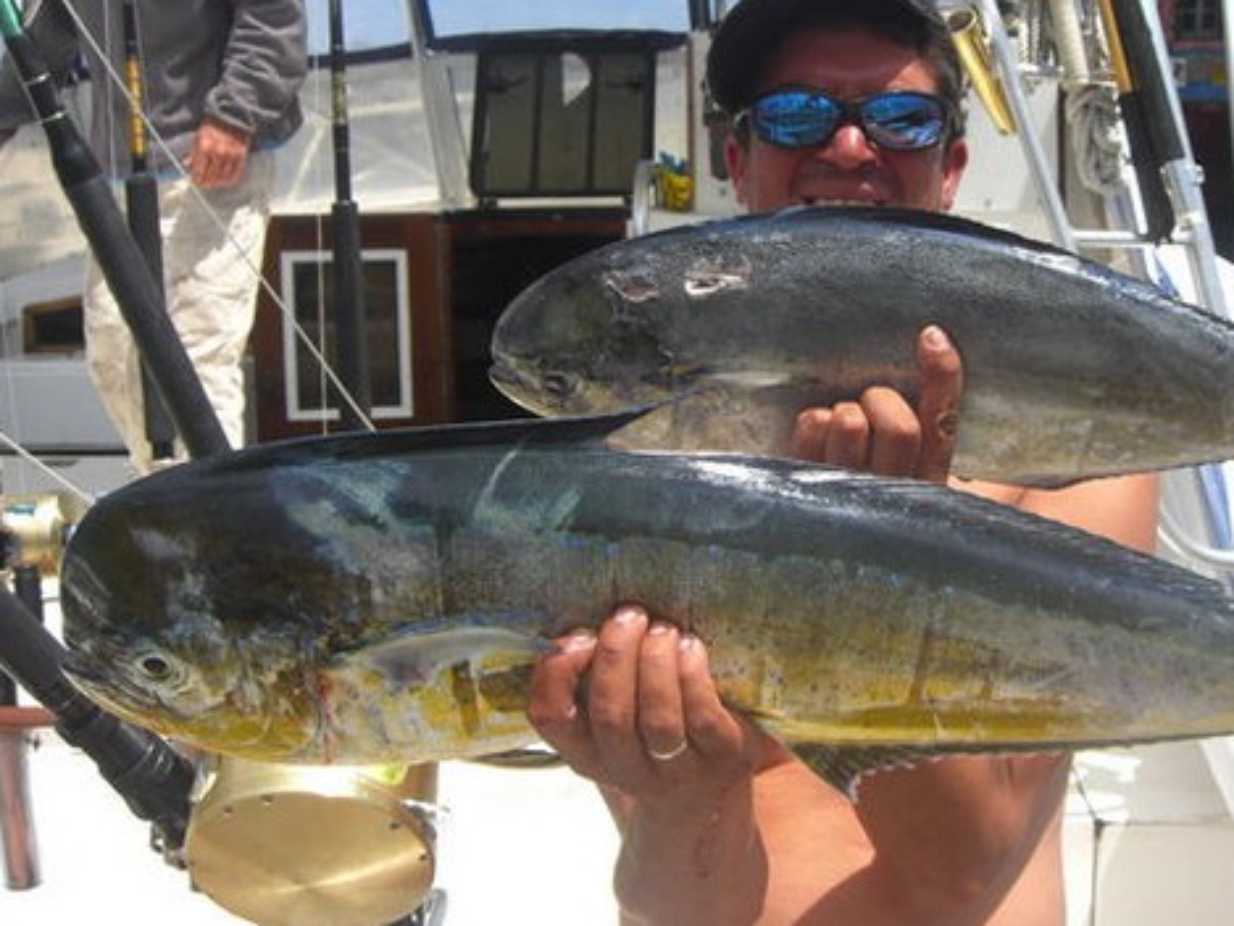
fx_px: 1819
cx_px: 821
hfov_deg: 37.1
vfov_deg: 28.5
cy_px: 353
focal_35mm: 51
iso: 80
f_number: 4
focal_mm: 7.9
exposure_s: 1/640
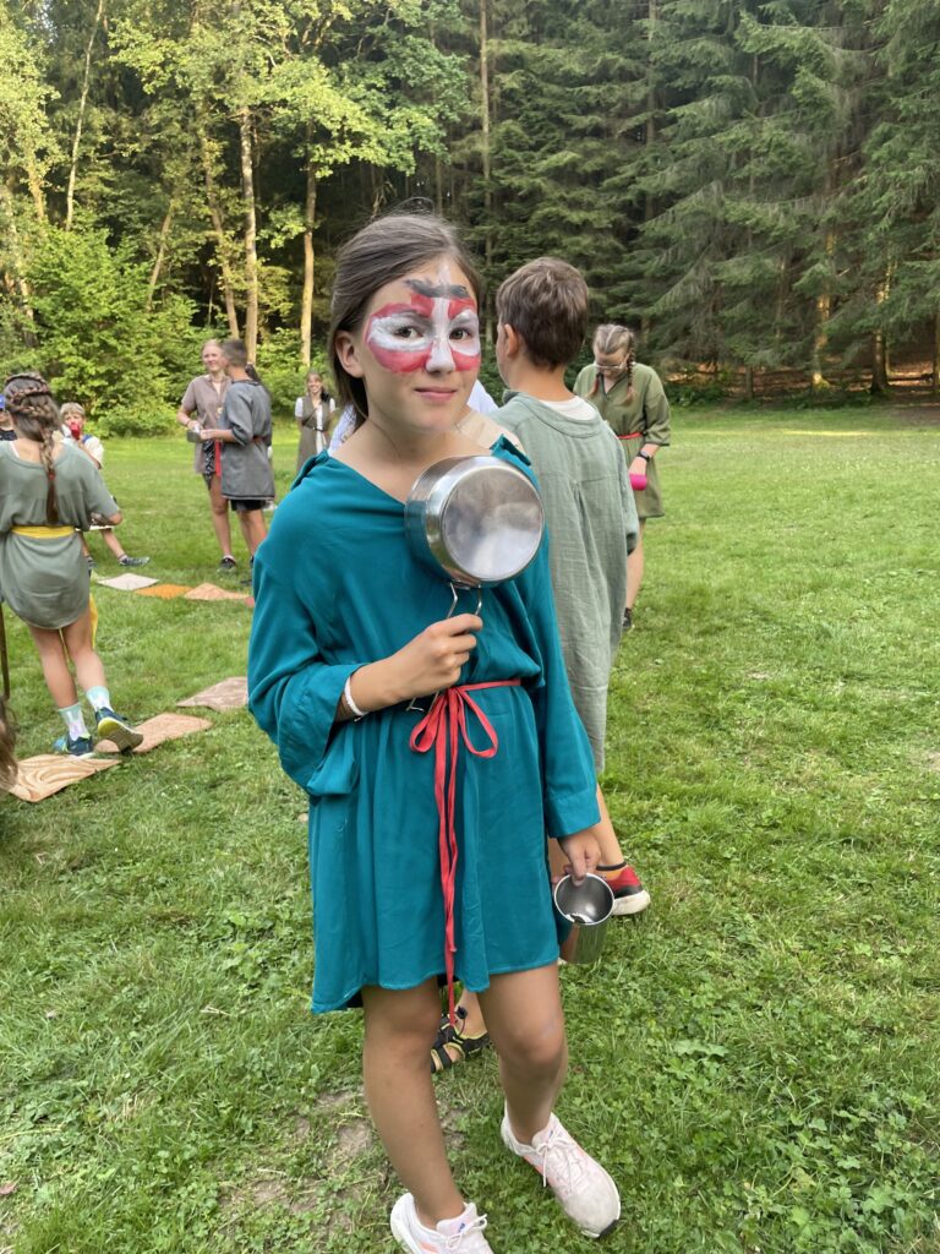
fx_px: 941
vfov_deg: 67.3
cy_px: 627
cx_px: 470
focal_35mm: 26
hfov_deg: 53.1
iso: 40
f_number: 1.6
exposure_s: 1/121
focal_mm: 4.2
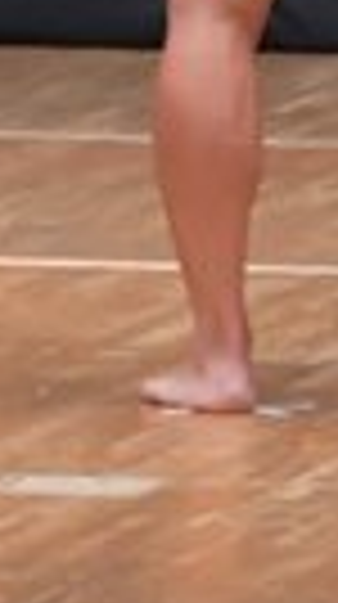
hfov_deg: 1.0
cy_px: -490
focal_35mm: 1225
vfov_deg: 1.8
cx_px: 228
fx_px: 19592
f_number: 5.6
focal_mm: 135
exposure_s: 1/400
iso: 6400
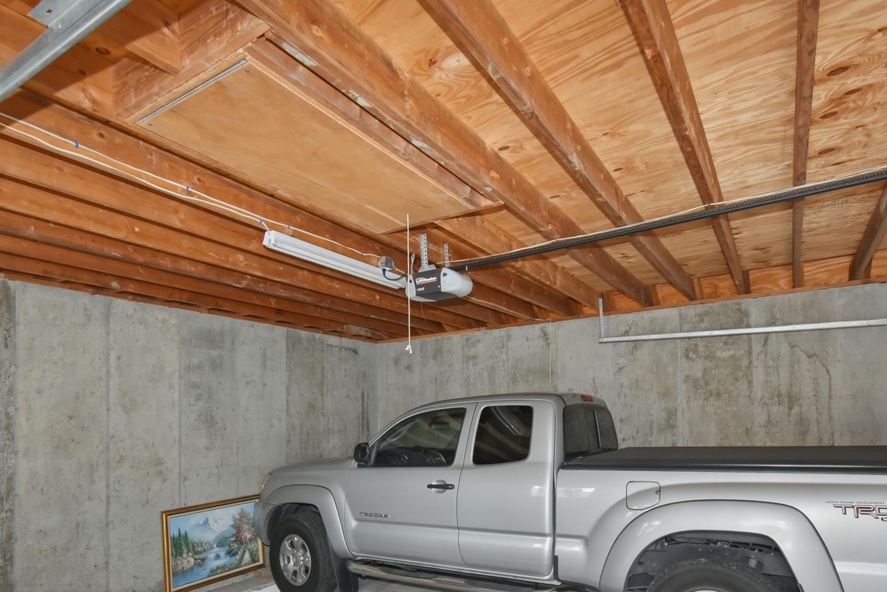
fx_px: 493
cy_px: 393
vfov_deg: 60.5
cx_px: 431
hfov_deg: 84.0
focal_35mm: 20
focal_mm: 10
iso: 800
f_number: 4.5
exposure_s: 1/60
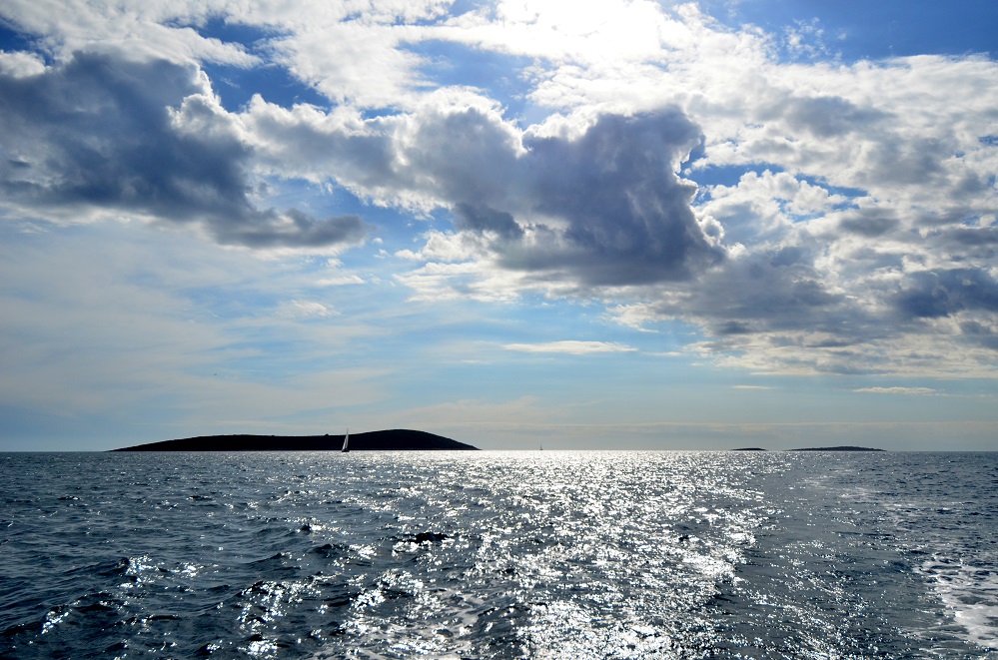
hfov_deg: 67.5
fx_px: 747
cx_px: 499
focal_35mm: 27
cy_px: 330
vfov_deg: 47.7
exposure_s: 1/6400
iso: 400
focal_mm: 18
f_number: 5.6
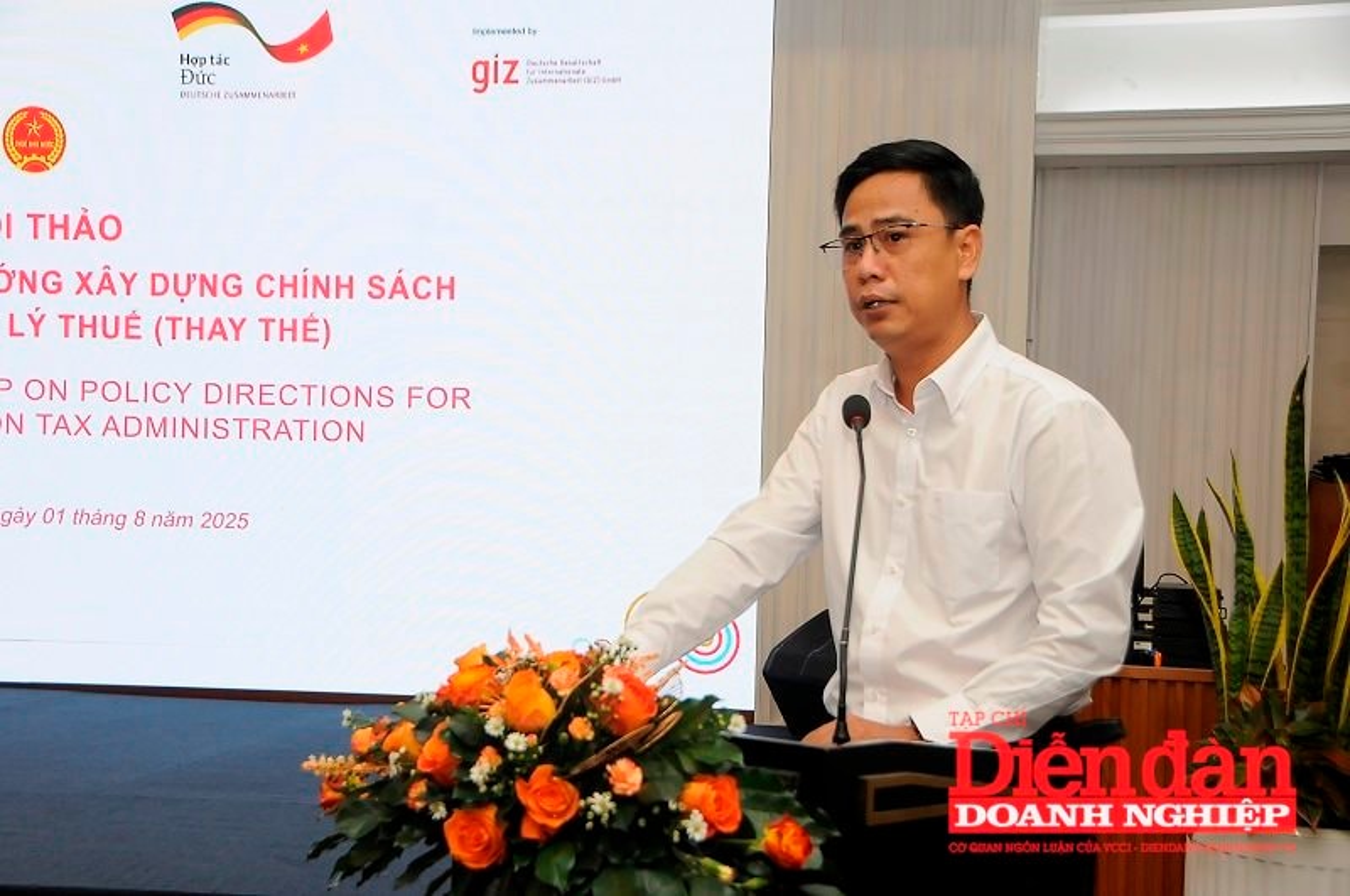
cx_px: 675
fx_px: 2022
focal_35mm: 54
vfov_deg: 25.0
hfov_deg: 36.9
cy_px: 448
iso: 800
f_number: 7.1
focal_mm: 36
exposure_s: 1/80
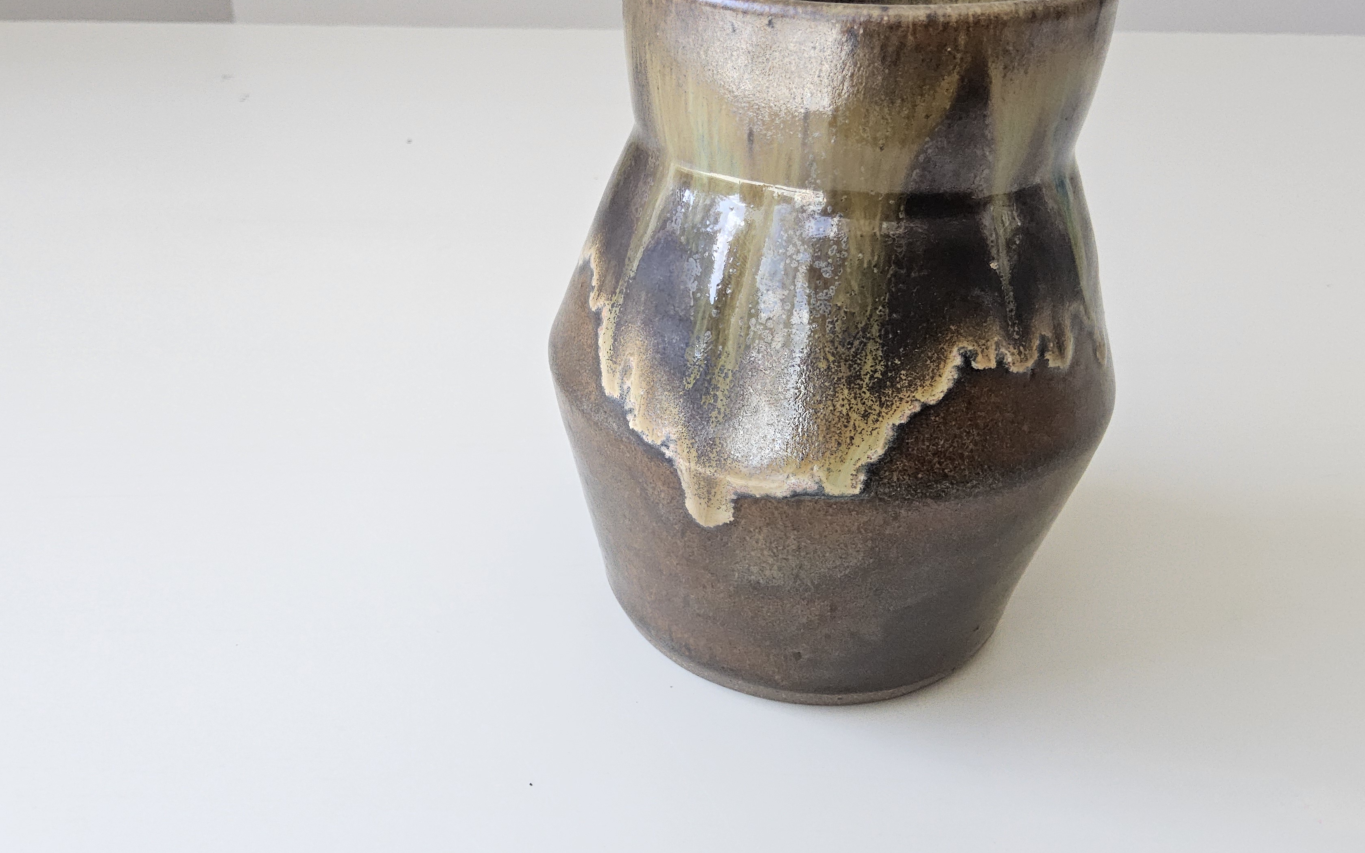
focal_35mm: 30
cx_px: 579
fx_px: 1116
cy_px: 379
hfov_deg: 62.6
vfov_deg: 41.8
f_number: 2
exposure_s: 1/120
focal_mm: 3.08
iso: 320
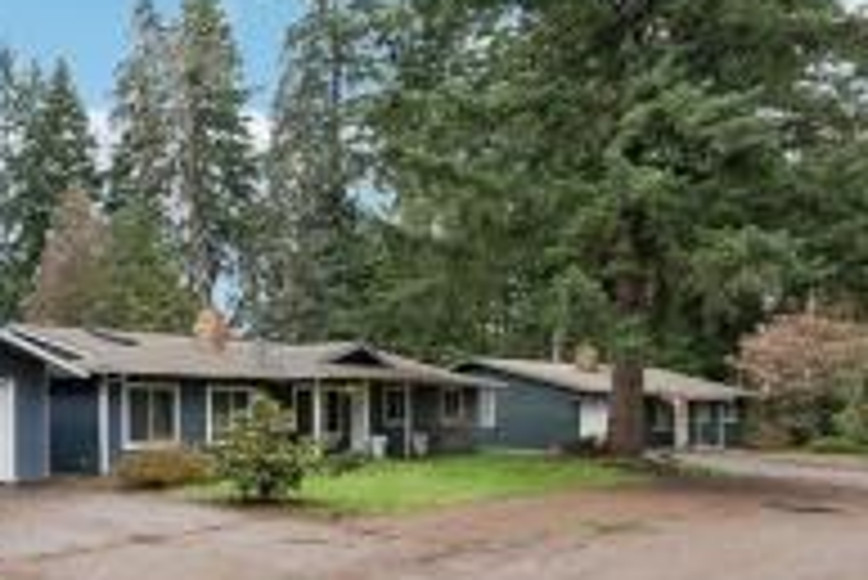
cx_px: -27
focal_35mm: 35
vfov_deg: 37.0
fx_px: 844
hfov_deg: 44.8
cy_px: 432
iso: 250
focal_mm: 10
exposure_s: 1/30
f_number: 9
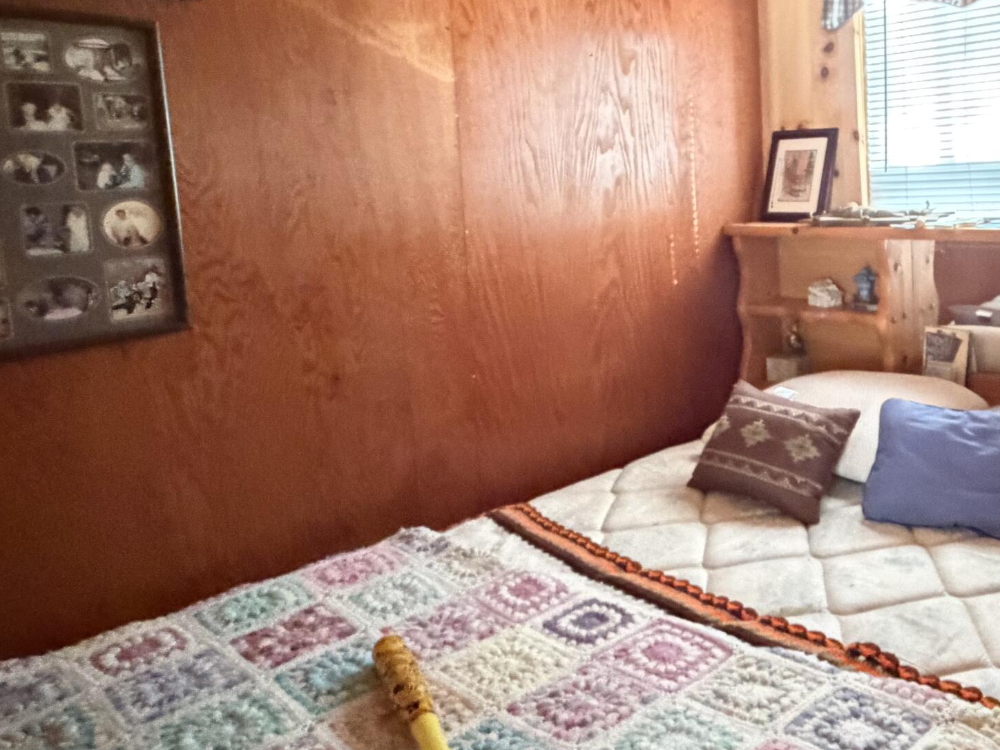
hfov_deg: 56.9
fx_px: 838
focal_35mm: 29
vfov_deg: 47.2
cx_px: 809
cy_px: 231
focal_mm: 2.22
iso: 1600
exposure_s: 1/30
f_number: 2.2
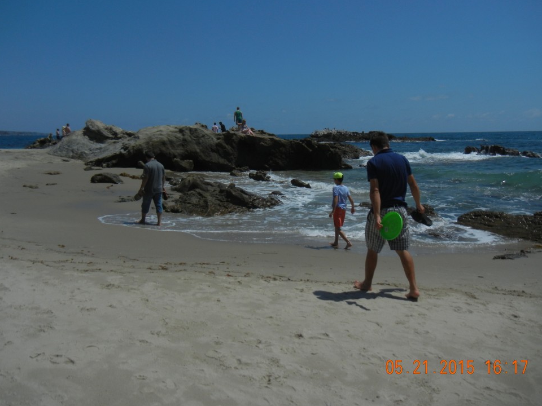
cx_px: 274
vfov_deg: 44.2
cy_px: 196
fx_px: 501
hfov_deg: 56.8
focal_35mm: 32
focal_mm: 5.4
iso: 160
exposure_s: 1/1700
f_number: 7
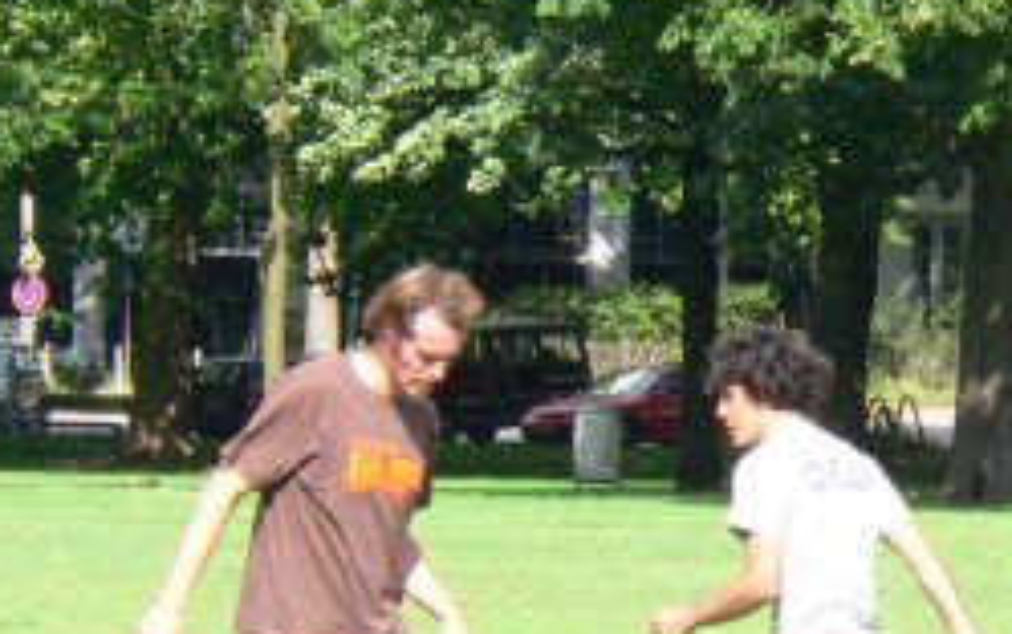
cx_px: 829
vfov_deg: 2.5
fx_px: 14793
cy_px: 593
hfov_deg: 3.9
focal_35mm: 536
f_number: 7.3
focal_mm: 46.7
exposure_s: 1/400
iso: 400
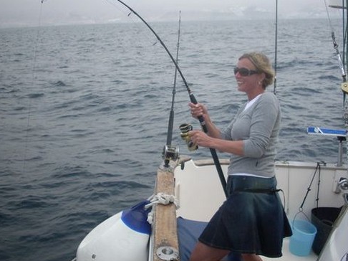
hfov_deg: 39.7
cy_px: 100
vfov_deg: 30.1
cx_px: 184
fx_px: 482
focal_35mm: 48
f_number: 5.6
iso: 64
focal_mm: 6.2
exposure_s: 1/229
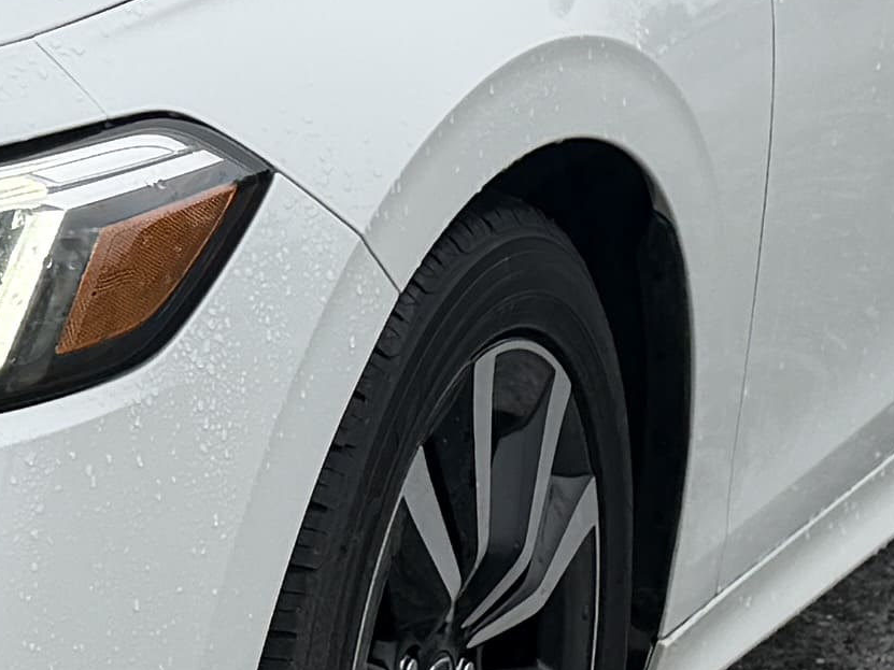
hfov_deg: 11.8
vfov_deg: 9.0
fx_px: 4261
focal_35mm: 165
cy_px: 397
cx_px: -109
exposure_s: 1/2525
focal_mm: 6.76
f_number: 1.78
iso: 80
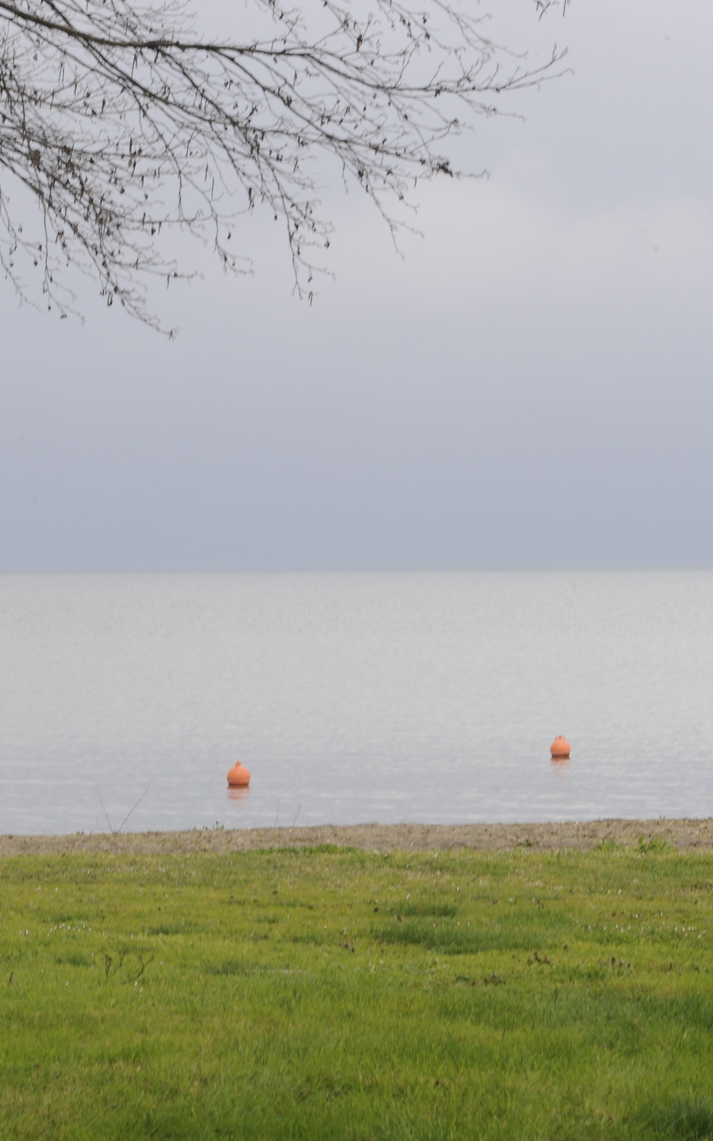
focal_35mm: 192
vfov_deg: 10.9
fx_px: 5967
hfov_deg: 6.8
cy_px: 572
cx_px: 304
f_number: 22
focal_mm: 125
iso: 250
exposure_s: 1/40
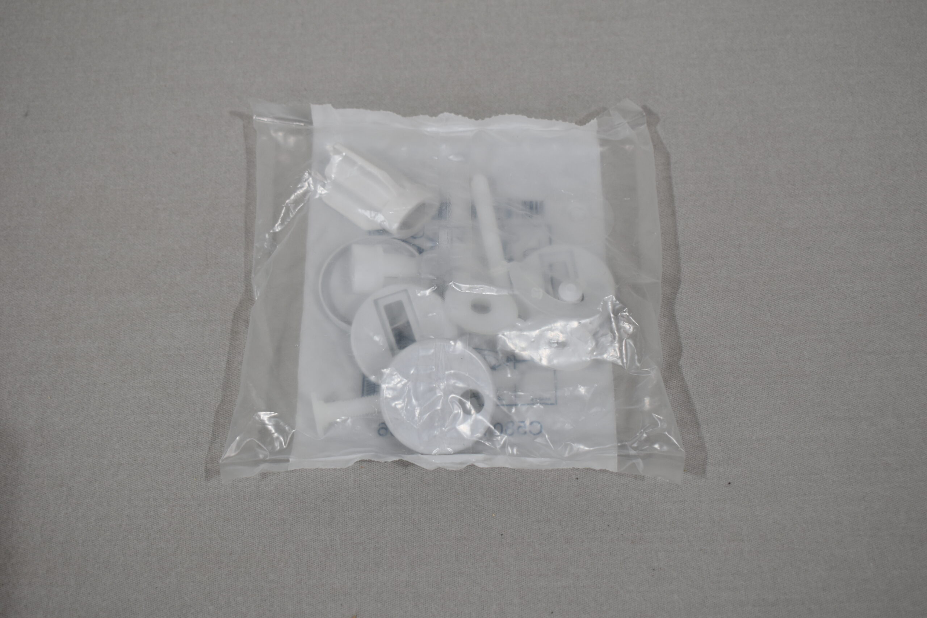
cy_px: 309
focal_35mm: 51
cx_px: 464
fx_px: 1313
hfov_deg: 38.9
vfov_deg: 26.5
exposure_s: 1/125
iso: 320
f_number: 5.6
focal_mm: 34
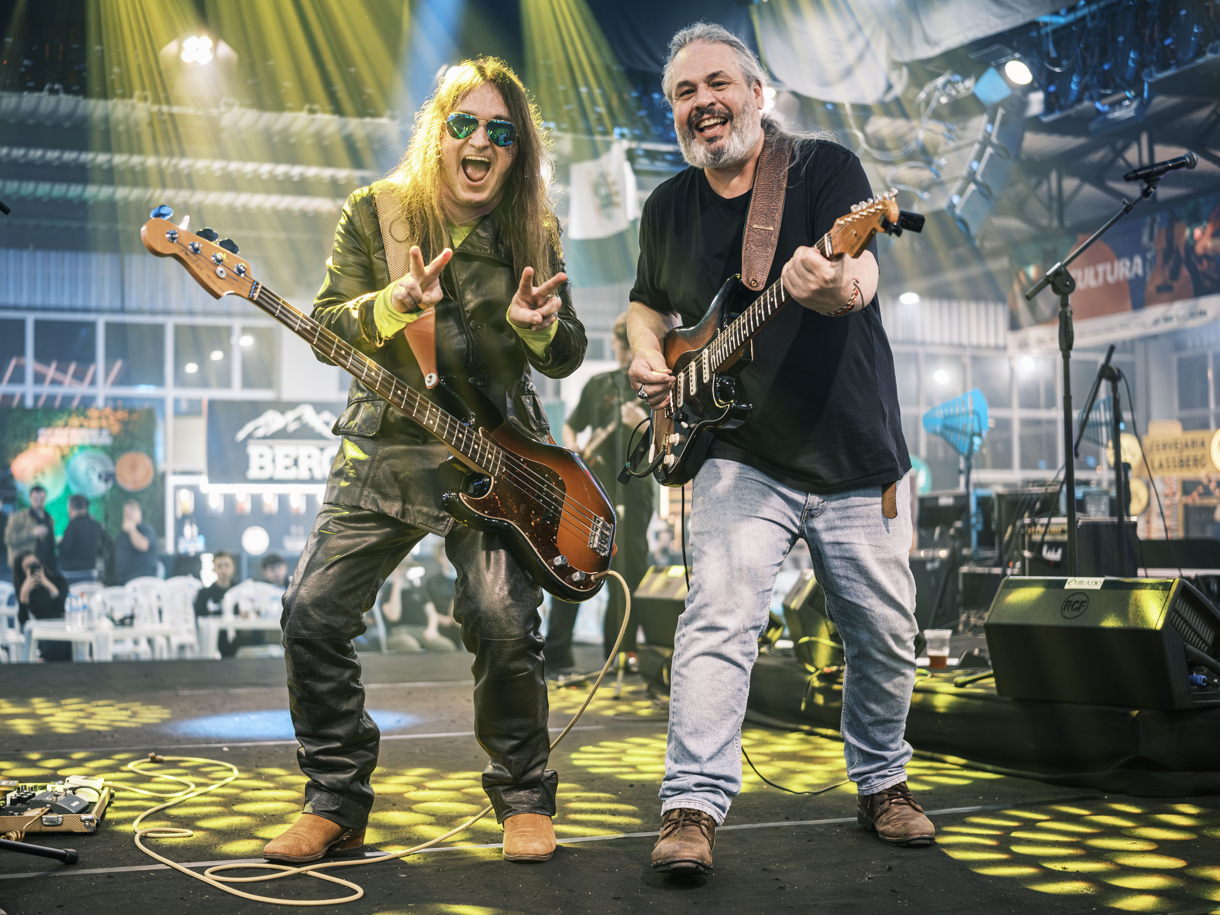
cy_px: 453
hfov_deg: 42.0
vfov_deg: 32.2
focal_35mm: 45
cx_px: 550
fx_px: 1586
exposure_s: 1/500
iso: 1000
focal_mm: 27
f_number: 1.2
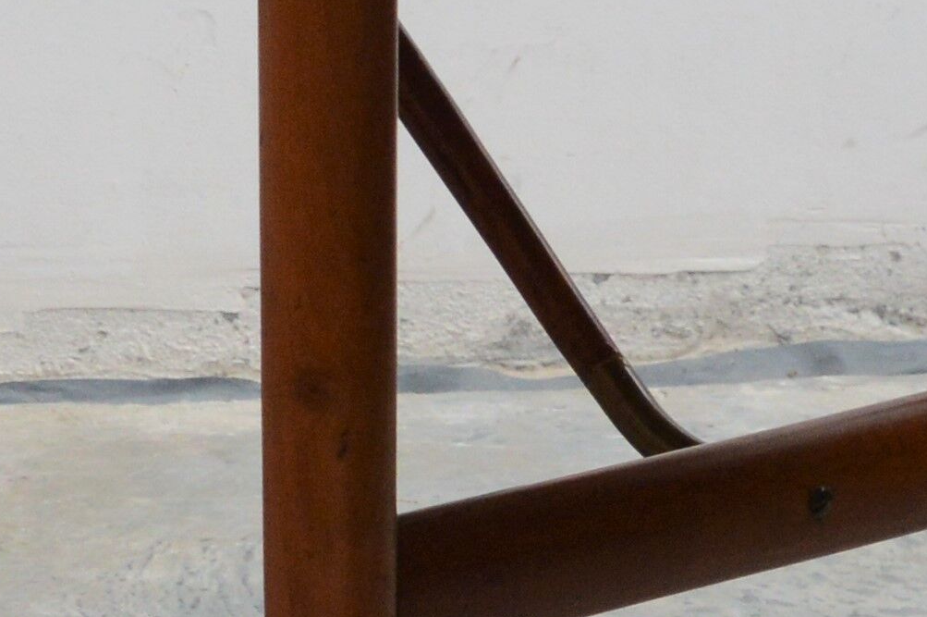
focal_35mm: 184
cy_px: 117
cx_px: 269
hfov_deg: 11.2
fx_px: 4734
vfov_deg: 7.4
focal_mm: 24
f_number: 8
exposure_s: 1/40
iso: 800
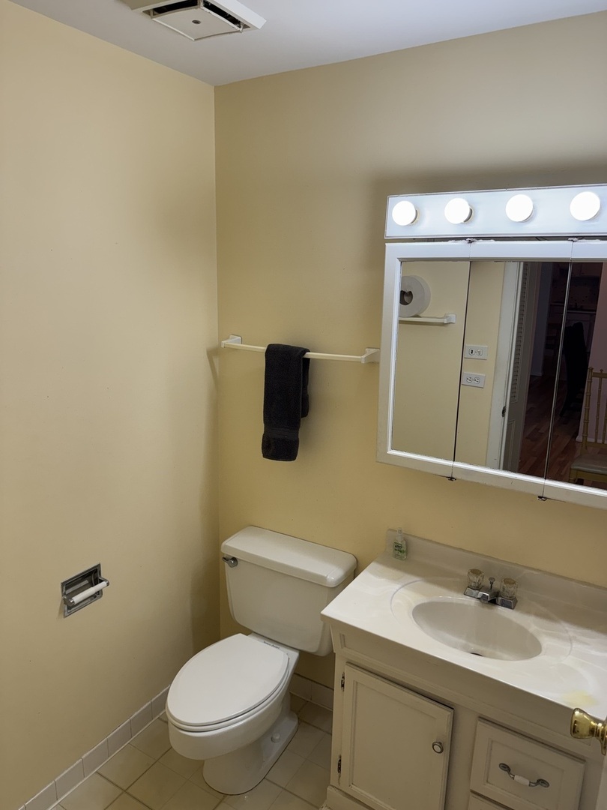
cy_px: 405
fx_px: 561
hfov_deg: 56.8
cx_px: 304
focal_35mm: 24
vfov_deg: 71.6
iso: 100
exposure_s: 1/120
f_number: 1.78
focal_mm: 6.76
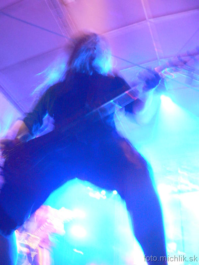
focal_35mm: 36
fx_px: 276
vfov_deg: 51.4
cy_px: 132
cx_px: 100
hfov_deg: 39.7
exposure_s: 1/3.2
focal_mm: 6
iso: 400
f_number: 2.8
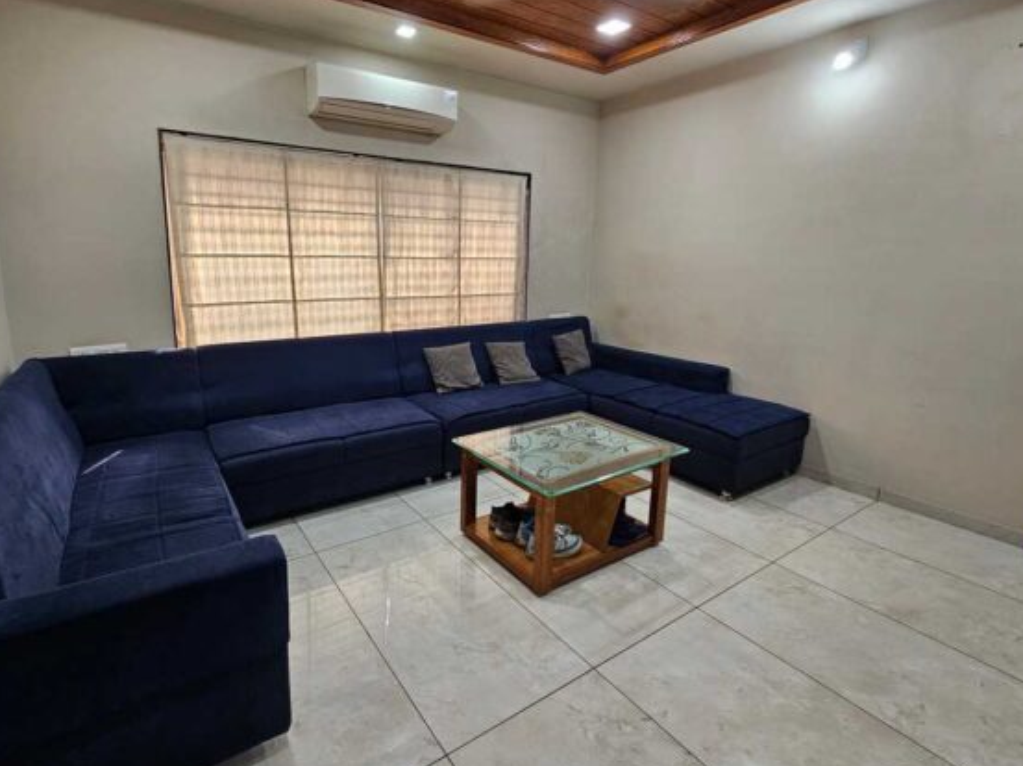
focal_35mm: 16
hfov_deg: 94.2
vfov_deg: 77.8
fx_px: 473
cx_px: 459
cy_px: 344
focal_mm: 2.2
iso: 125
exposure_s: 1/50
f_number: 2.2
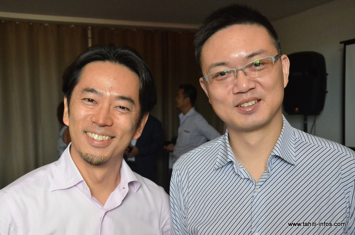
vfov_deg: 29.7
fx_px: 443
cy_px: 118
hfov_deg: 43.7
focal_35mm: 45
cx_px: 178
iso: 5000
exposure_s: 1/250
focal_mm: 30
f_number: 8
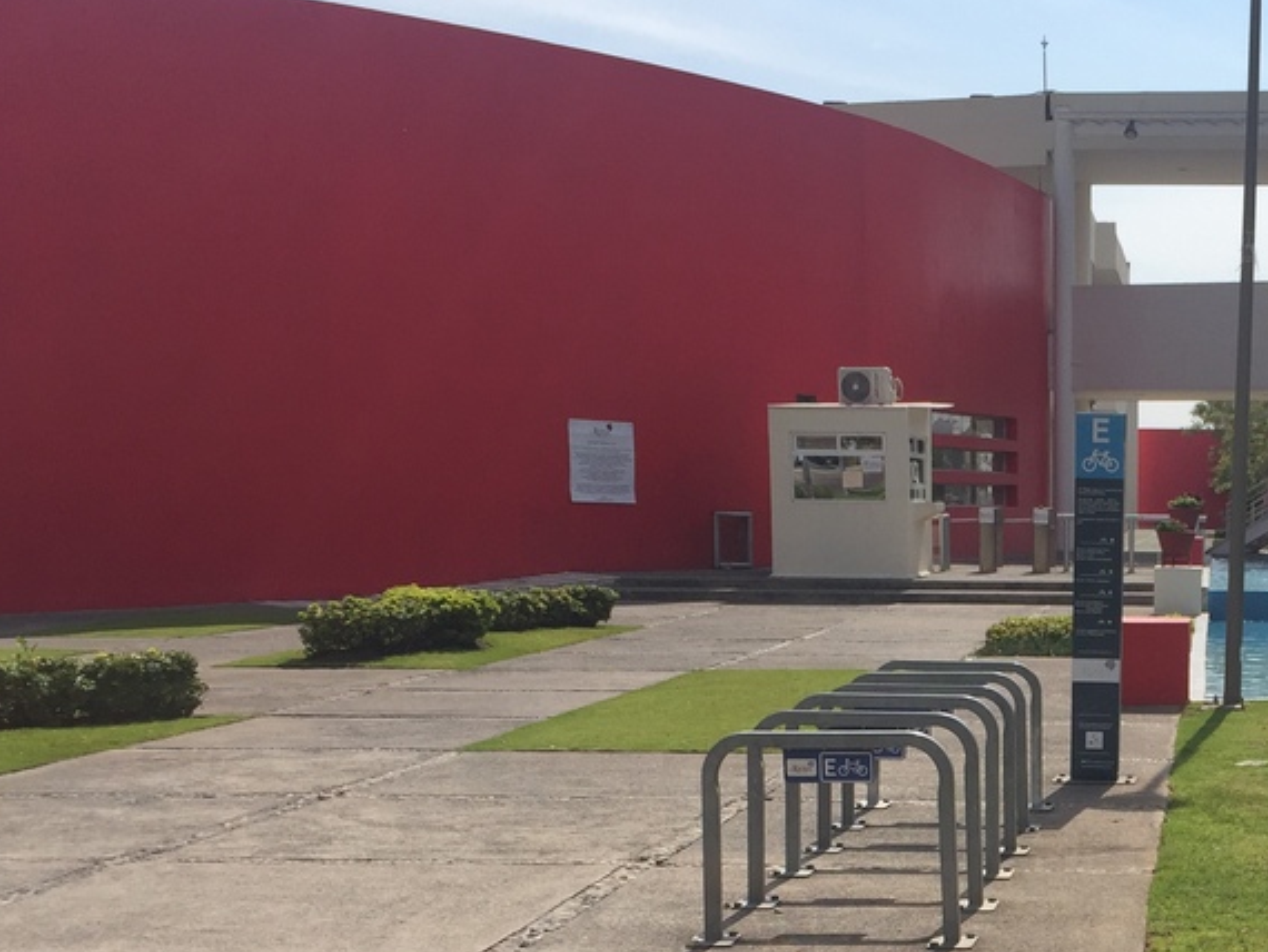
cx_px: 1195
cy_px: 879
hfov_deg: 30.0
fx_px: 2235
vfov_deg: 23.3
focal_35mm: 61
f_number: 2.2
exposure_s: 1/2326
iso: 32
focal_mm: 4.15
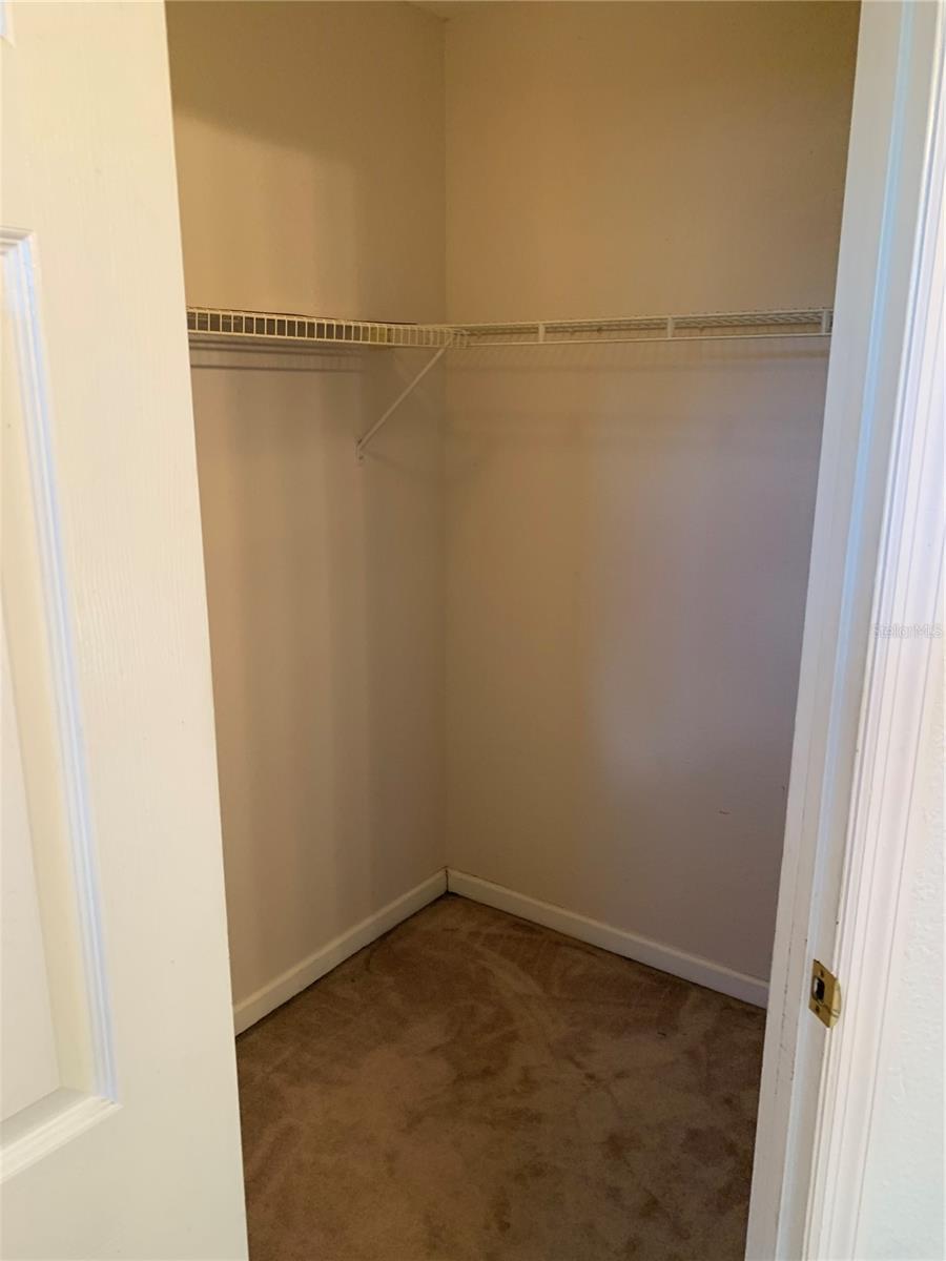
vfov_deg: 67.3
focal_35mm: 26
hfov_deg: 53.1
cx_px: 473
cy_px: 630
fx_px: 947
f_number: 1.8
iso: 80
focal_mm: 4.25
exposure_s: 1/60
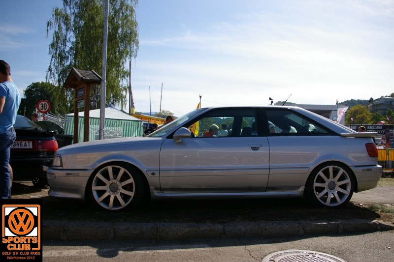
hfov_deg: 61.9
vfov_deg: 43.6
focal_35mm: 30
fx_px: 328
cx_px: 197
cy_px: 131
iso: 200
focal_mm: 20
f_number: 4.5
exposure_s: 1/1000
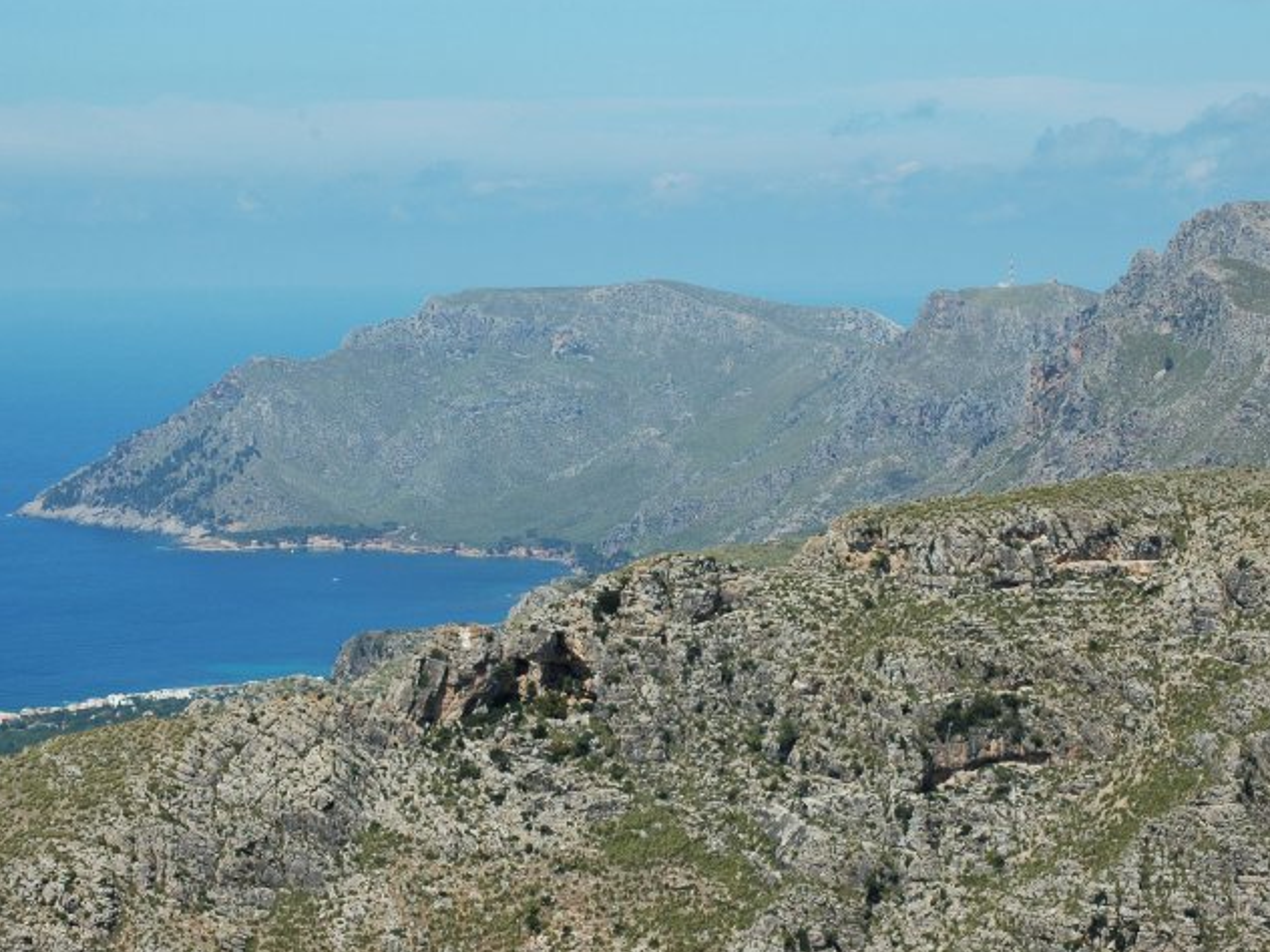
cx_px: 655
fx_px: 4219
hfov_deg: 17.1
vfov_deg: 12.9
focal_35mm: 115
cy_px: 478
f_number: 10
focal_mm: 70
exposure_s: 1/400
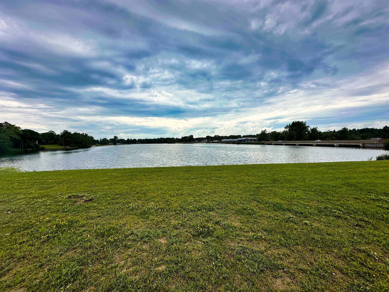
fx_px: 157
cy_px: 146
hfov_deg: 102.1
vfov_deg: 85.7
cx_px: 194
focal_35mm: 14
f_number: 2.2
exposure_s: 1/1247
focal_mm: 2.22
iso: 50
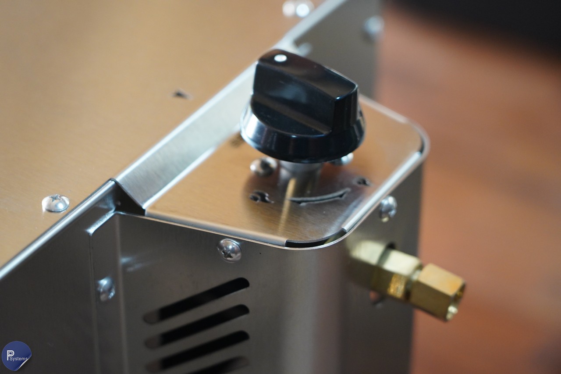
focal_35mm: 105
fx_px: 1636
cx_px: 280
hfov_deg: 19.5
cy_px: 187
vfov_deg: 13.0
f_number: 4
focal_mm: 105
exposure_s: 1/125
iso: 4000
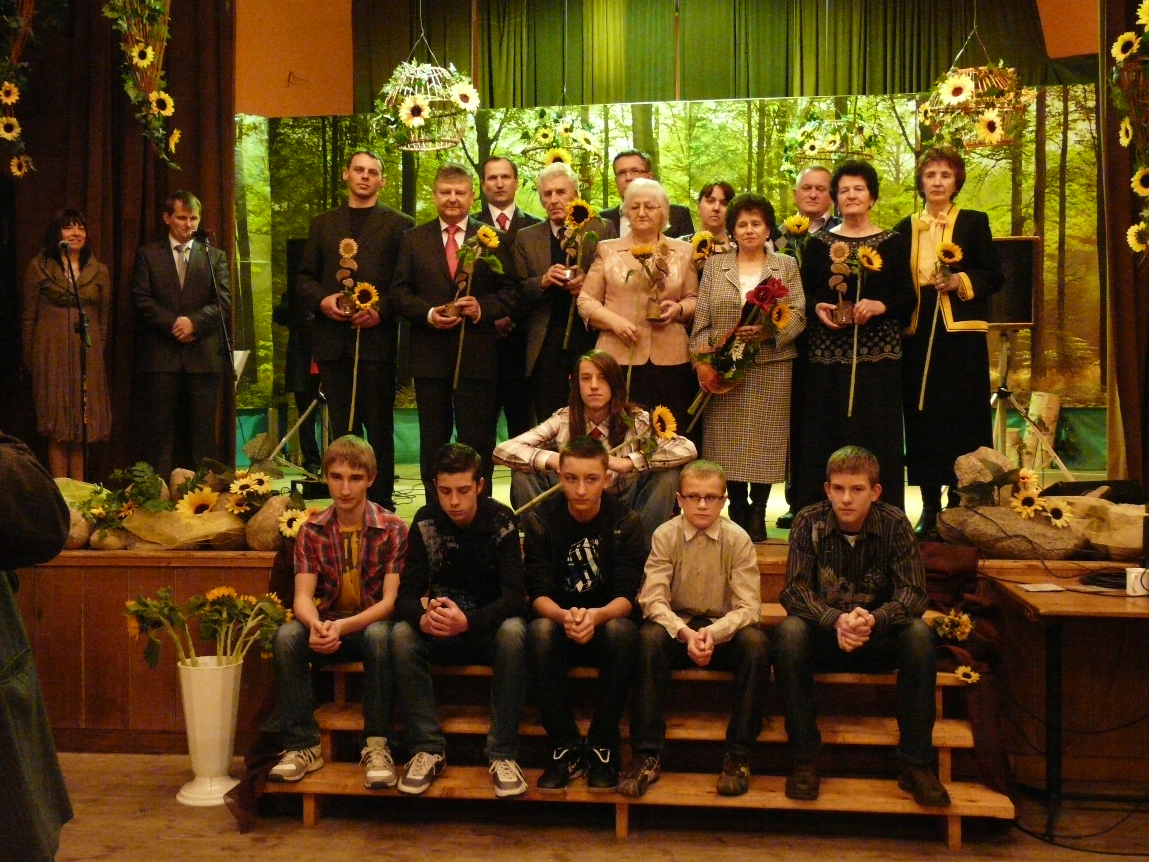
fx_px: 1328
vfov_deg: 36.0
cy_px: 431
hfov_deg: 46.8
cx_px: 574
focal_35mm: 40
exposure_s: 1/10
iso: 800
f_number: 3.2
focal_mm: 6.5
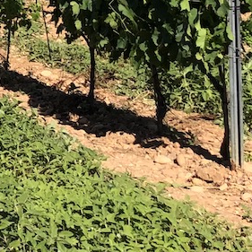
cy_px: -98
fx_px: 1235
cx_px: -382
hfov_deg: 10.0
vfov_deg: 11.3
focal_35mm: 150
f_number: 1.8
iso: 20
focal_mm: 3.99
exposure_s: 1/1779
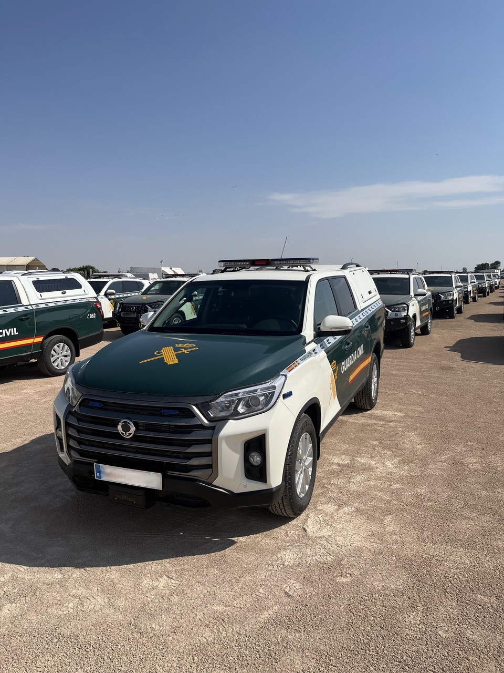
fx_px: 505
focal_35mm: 26
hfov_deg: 53.1
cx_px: 252
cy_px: 336
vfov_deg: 67.3
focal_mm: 5.1
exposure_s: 1/6897
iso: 50
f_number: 1.6
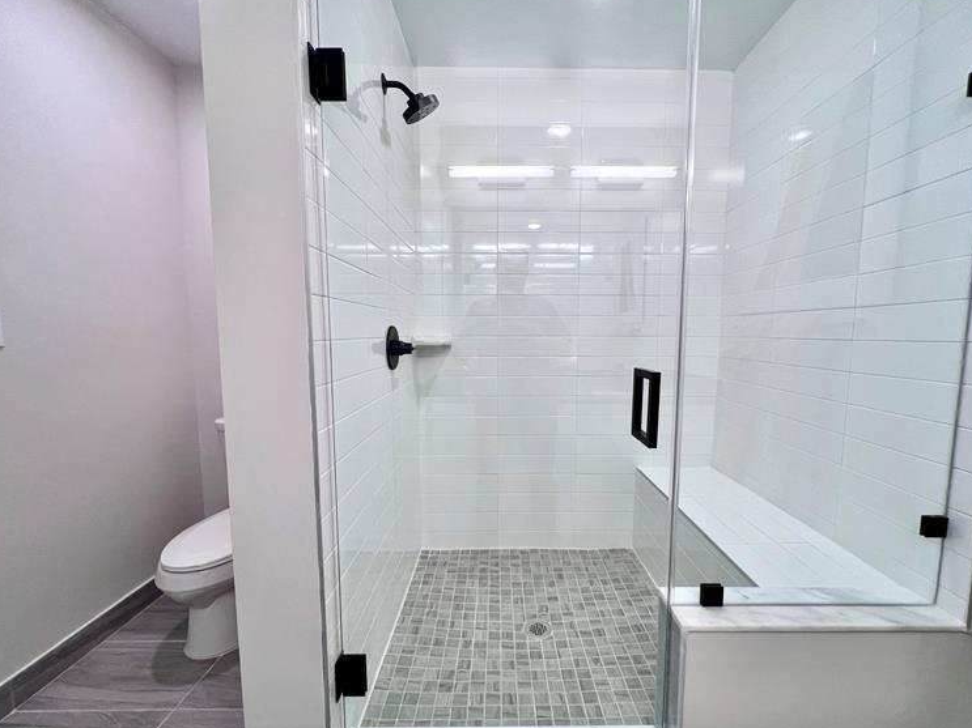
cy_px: 374
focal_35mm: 14
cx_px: 508
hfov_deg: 102.0
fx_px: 393
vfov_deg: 85.6
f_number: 1.8
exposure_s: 1/120
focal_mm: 1.57
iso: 80
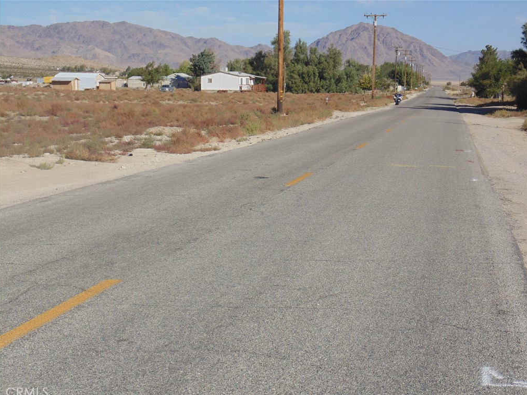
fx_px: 1218
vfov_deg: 18.4
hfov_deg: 24.4
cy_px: 200
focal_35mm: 80
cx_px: 265
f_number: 13.5
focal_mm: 14.1
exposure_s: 1/125
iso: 80
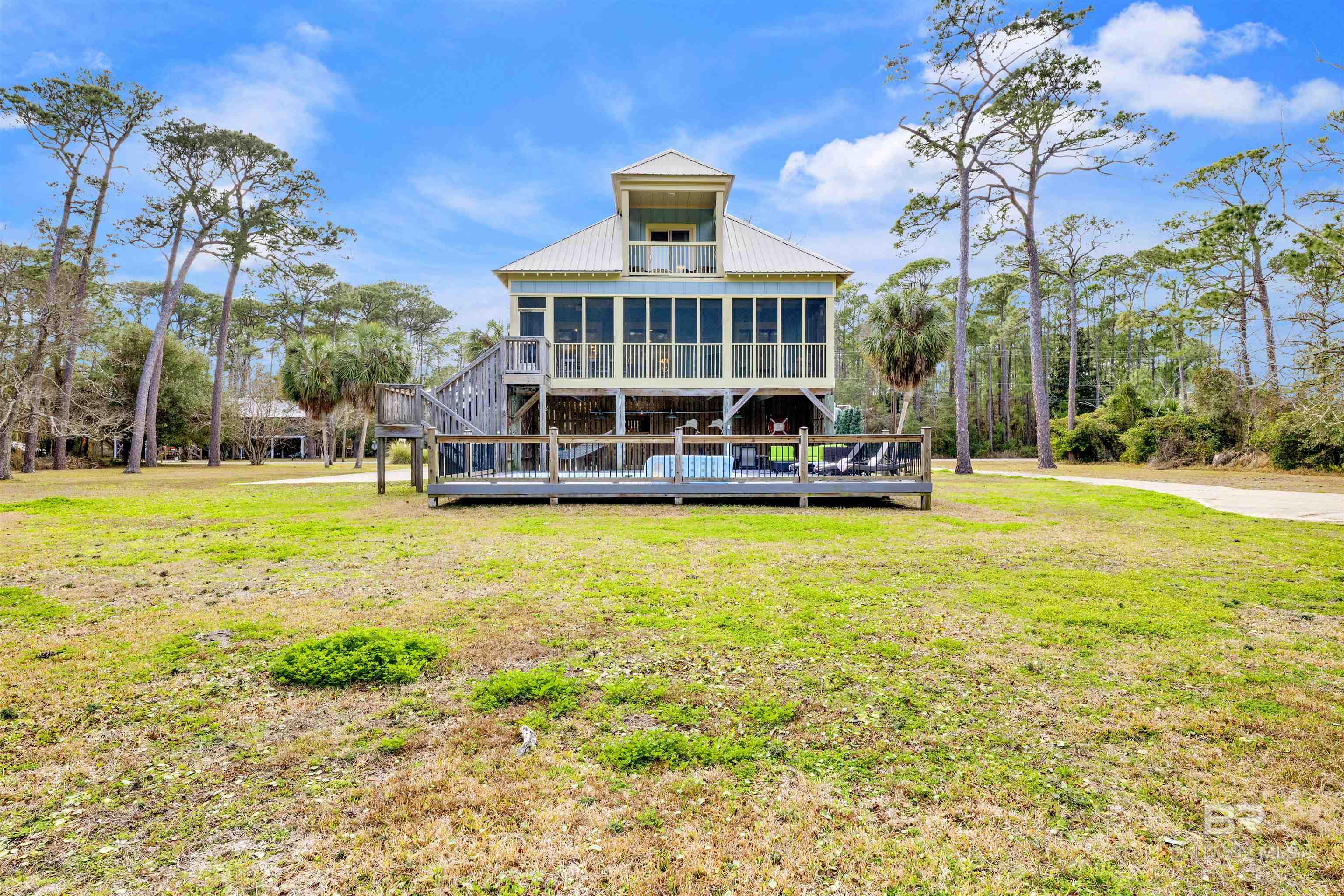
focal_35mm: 18
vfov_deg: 67.4
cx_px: 672
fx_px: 672
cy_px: 448
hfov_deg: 90.0
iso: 400
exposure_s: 1/125
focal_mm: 18
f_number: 11
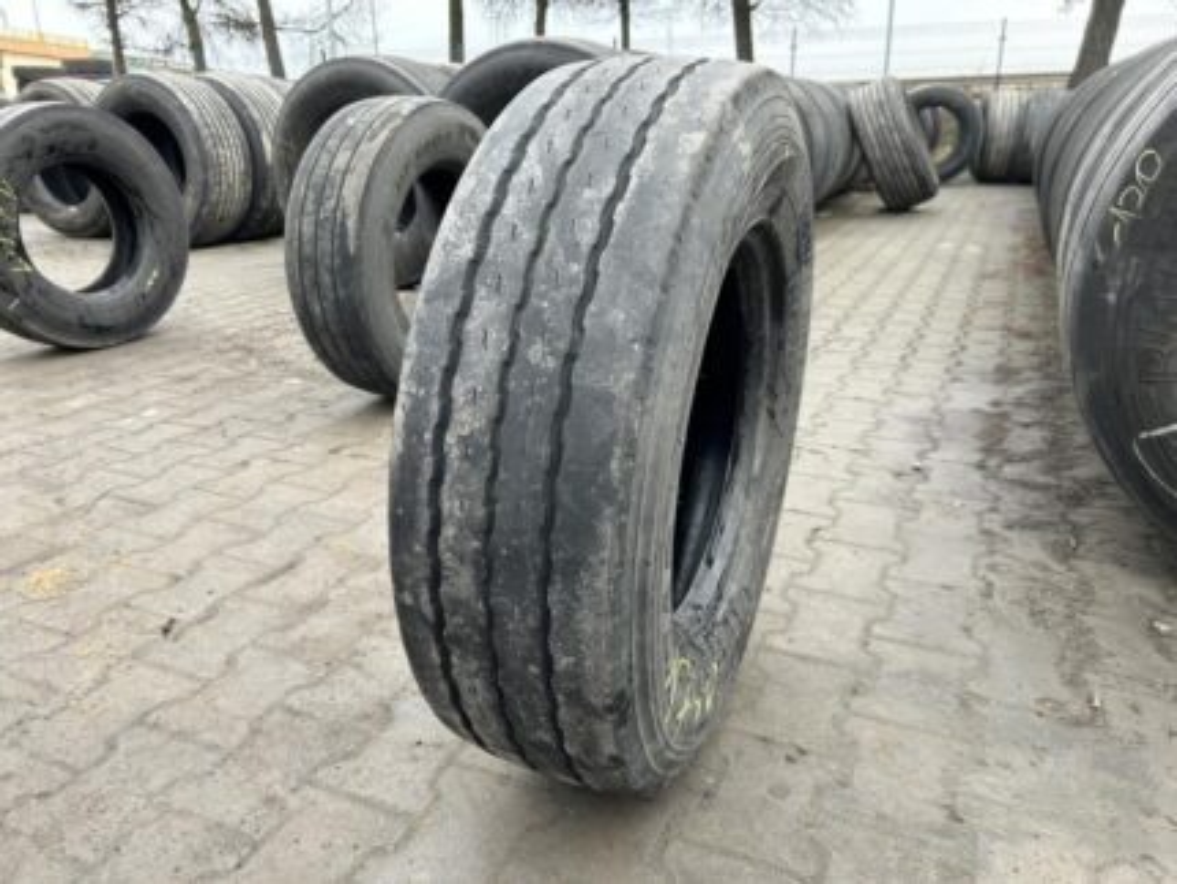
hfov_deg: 67.3
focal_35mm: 26
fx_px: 885
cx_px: 588
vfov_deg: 53.1
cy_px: 442
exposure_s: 1/174
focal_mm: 5.7
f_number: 1.5
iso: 40
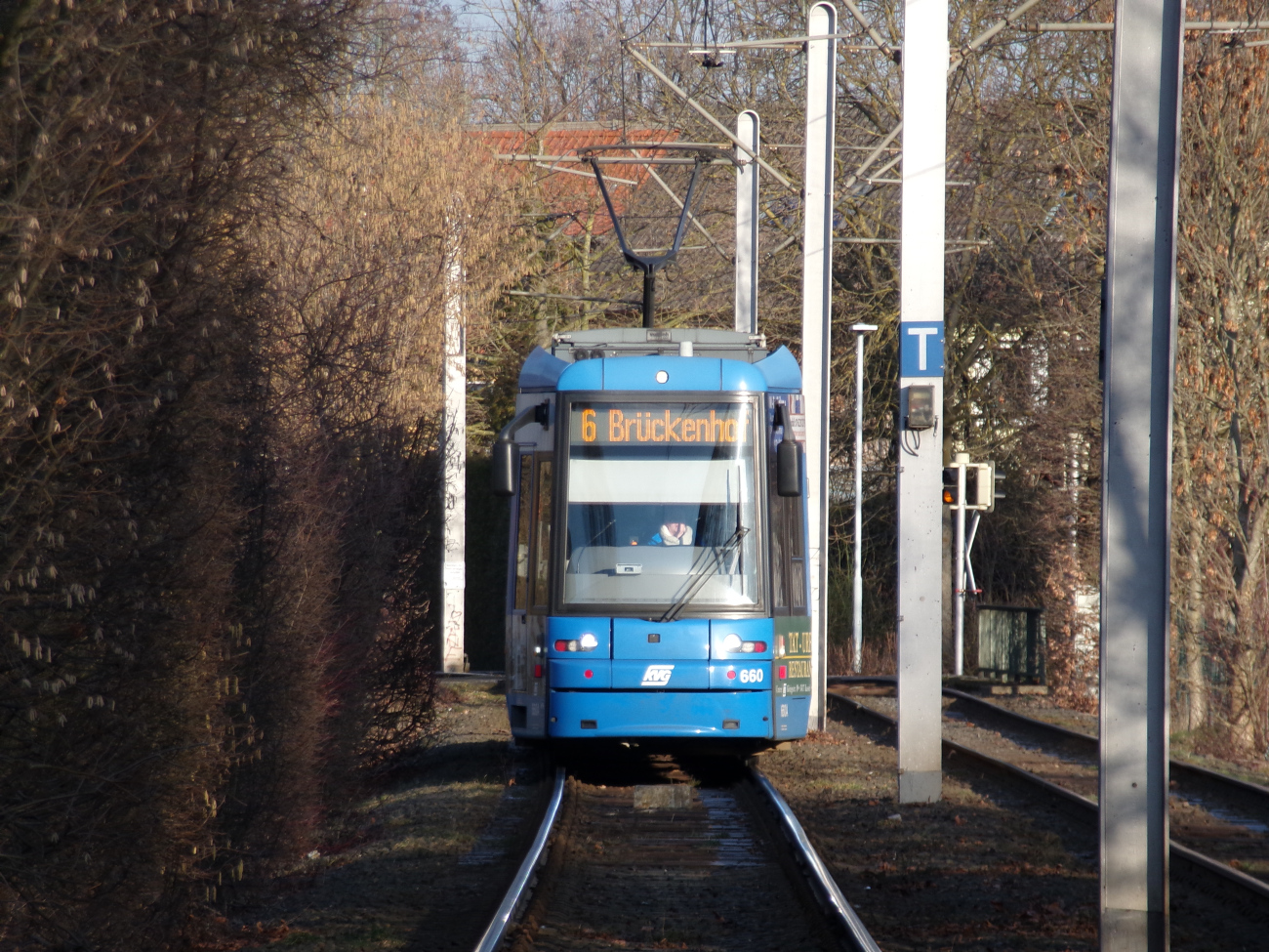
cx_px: 634
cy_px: 476
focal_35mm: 407
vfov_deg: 3.7
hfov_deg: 4.9
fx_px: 14920
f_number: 5.7
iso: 100
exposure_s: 1/200
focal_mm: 73
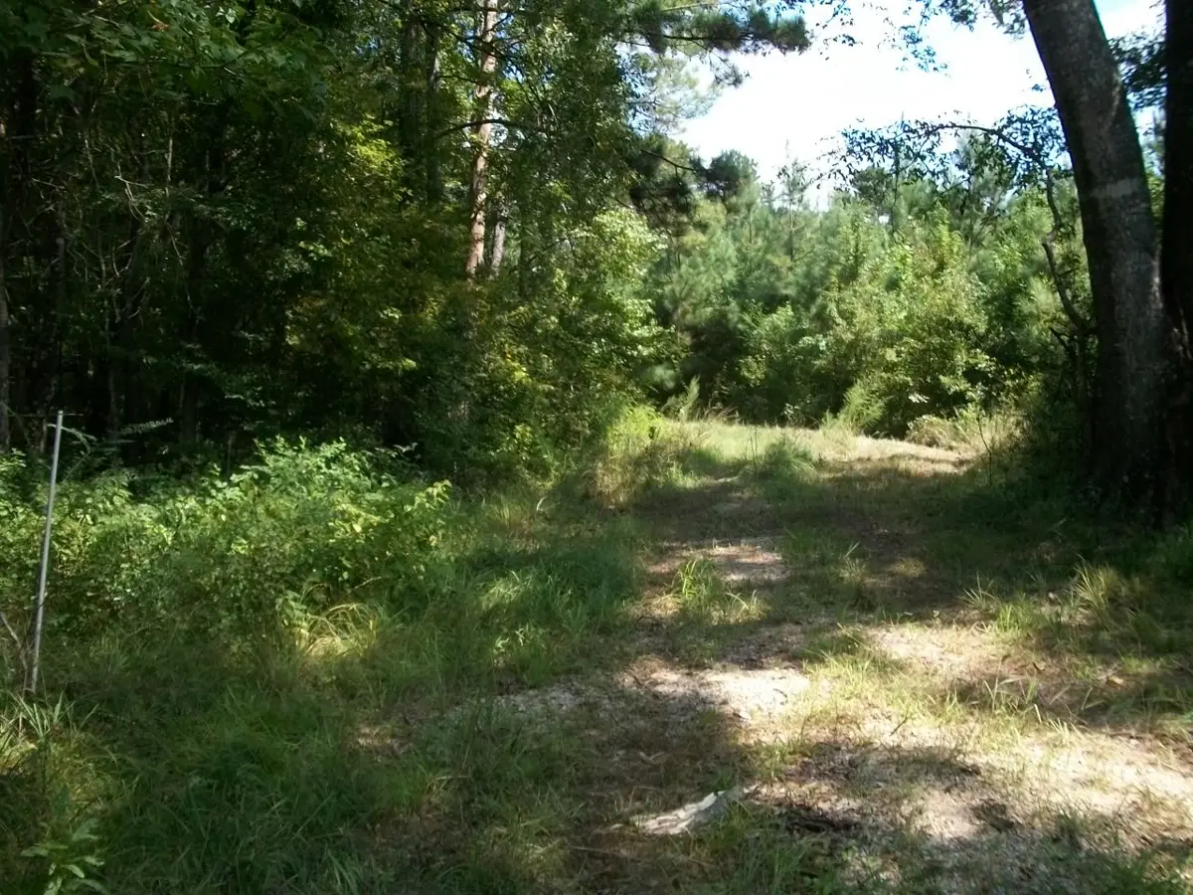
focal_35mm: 32
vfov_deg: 44.2
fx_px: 1103
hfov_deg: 56.8
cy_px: 448
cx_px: 596
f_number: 2.9
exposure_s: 1/400
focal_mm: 5.7
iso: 80
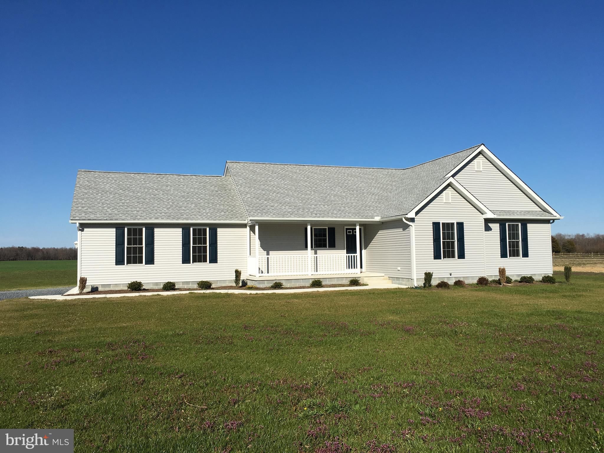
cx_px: 302
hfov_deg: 61.7
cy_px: 226
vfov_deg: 48.2
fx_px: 506
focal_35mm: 29
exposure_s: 1/2849
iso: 25
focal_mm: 4.15
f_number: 2.2
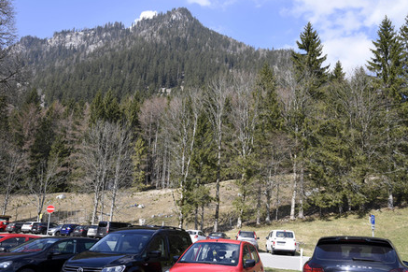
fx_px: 374
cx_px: 202
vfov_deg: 39.9
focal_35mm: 33
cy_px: 138
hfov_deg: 57.2
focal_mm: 32
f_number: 9
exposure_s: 1/160
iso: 160
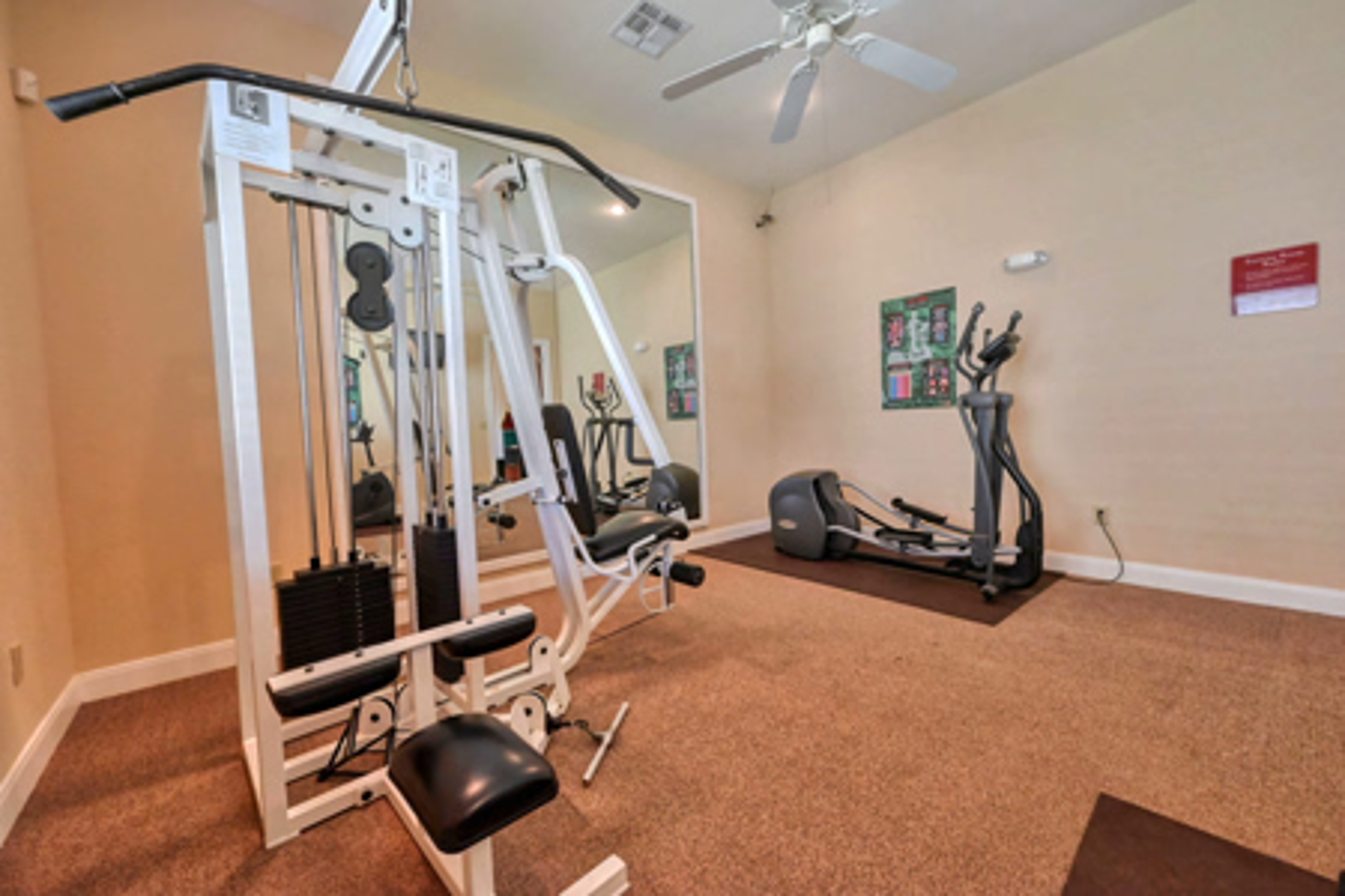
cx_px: 672
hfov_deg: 104.3
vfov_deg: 81.2
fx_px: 523
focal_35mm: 14
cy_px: 448
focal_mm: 14
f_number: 8
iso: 11400
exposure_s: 1/125
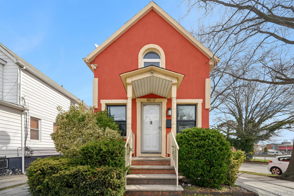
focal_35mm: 14
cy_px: 98
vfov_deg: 81.2
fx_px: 114
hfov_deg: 104.3
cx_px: 147
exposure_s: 1/60
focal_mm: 14
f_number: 9
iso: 125
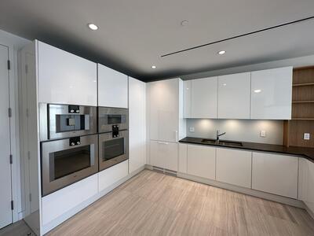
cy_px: 118
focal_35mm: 14
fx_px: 127
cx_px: 157
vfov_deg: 85.7
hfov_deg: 102.1
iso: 80
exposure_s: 1/120
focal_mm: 2.22
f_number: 2.2
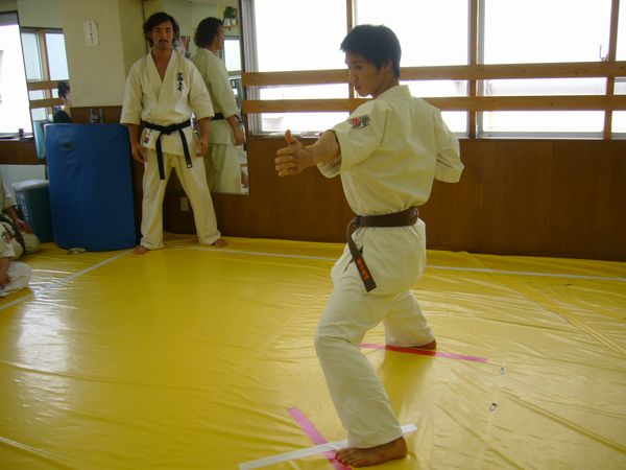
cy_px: 235
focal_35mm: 35
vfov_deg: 40.7
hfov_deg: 52.6
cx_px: 313
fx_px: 633
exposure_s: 1/100
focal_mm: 5.8
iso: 80
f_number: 2.8
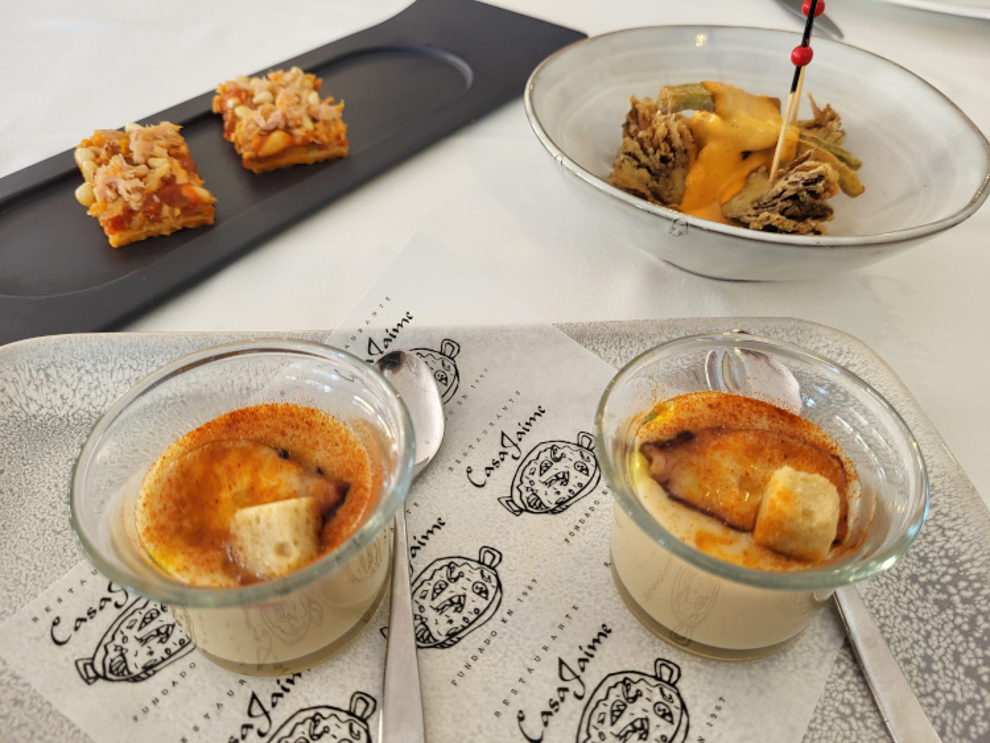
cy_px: 372
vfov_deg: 53.1
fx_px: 744
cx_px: 495
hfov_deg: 67.3
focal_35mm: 26
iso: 100
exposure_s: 1/100
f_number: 1.8
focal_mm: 5.4
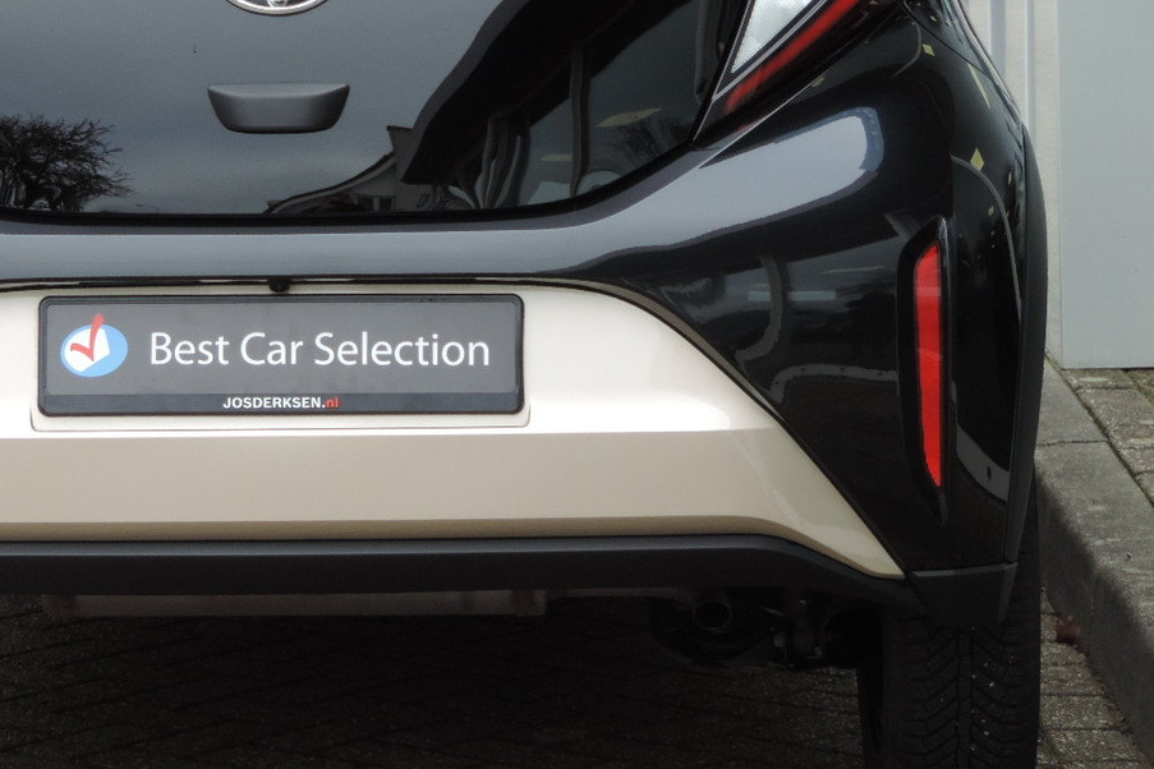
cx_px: 291
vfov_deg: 6.9
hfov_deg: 10.3
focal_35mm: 199
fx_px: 6379
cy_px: 153
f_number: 4.2
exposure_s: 1/100
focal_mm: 21.4
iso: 180
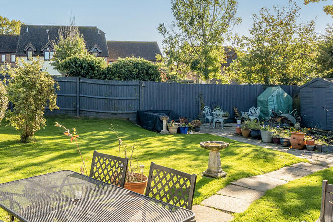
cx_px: 99
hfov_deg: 61.4
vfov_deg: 44.9
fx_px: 268
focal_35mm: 29
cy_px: 113
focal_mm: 13
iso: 400
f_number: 8
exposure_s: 1/320
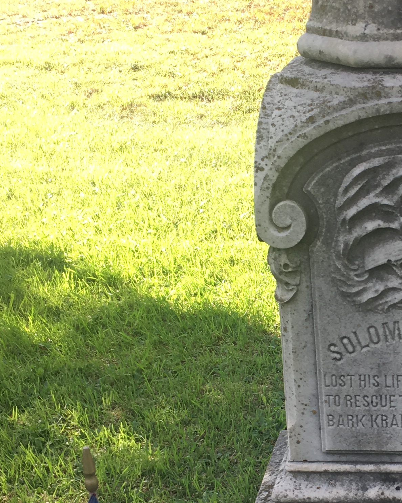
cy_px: 373
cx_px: 404
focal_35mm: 77
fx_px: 1145
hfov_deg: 19.3
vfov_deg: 24.5
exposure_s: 1/163
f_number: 2.2
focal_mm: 4.15
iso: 25
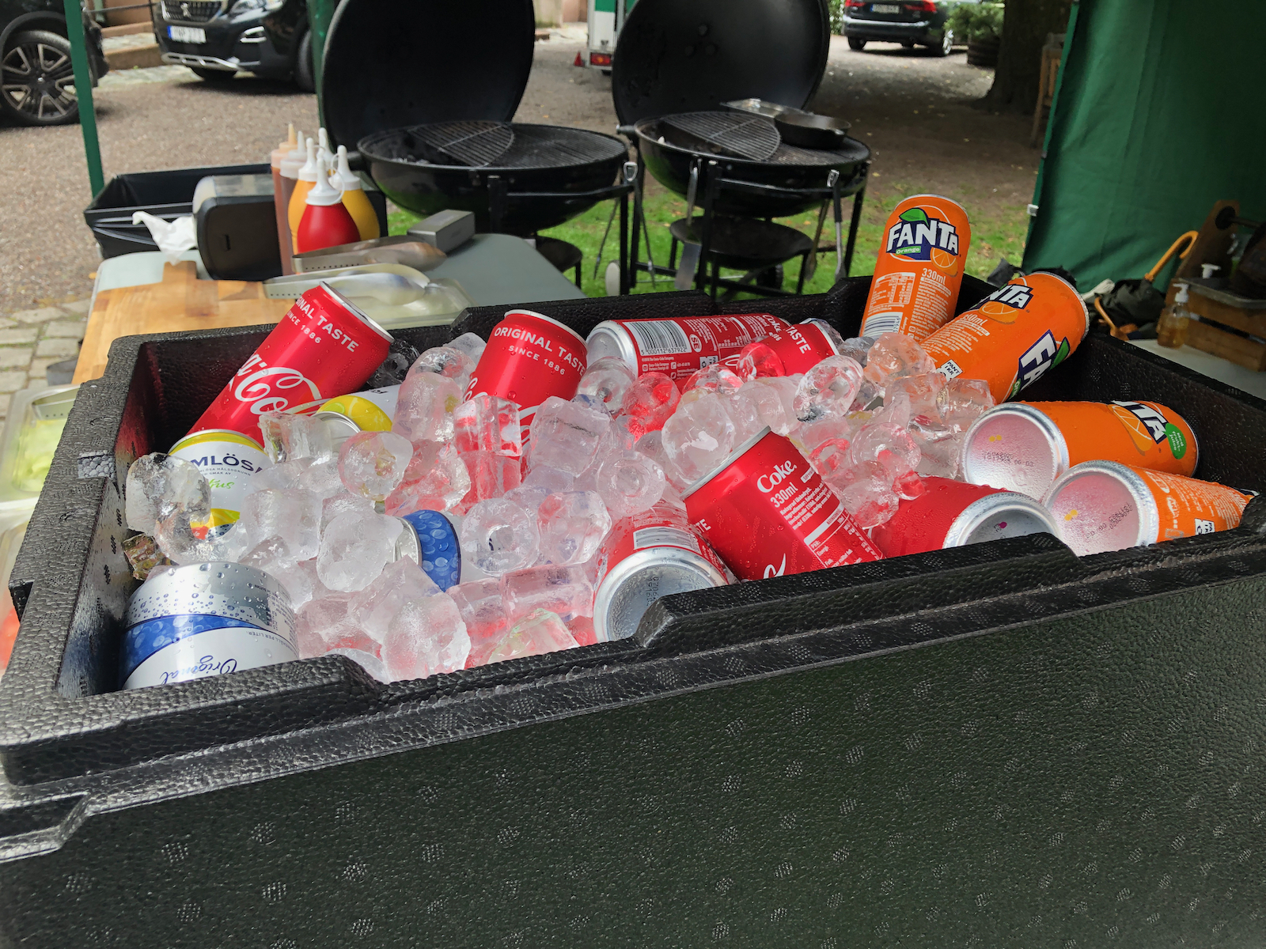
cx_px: 633
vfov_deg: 49.7
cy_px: 474
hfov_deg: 63.4
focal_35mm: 28
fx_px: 1024
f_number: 1.8
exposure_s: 1/120
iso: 40
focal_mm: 3.99
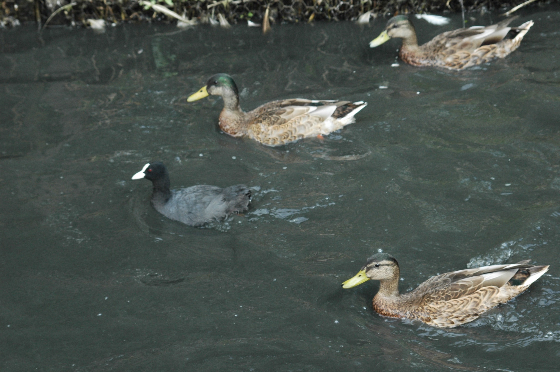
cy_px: 186
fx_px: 1981
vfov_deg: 10.7
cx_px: 280
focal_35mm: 128
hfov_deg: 16.1
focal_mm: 85
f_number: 7.1
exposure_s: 1/200
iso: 400
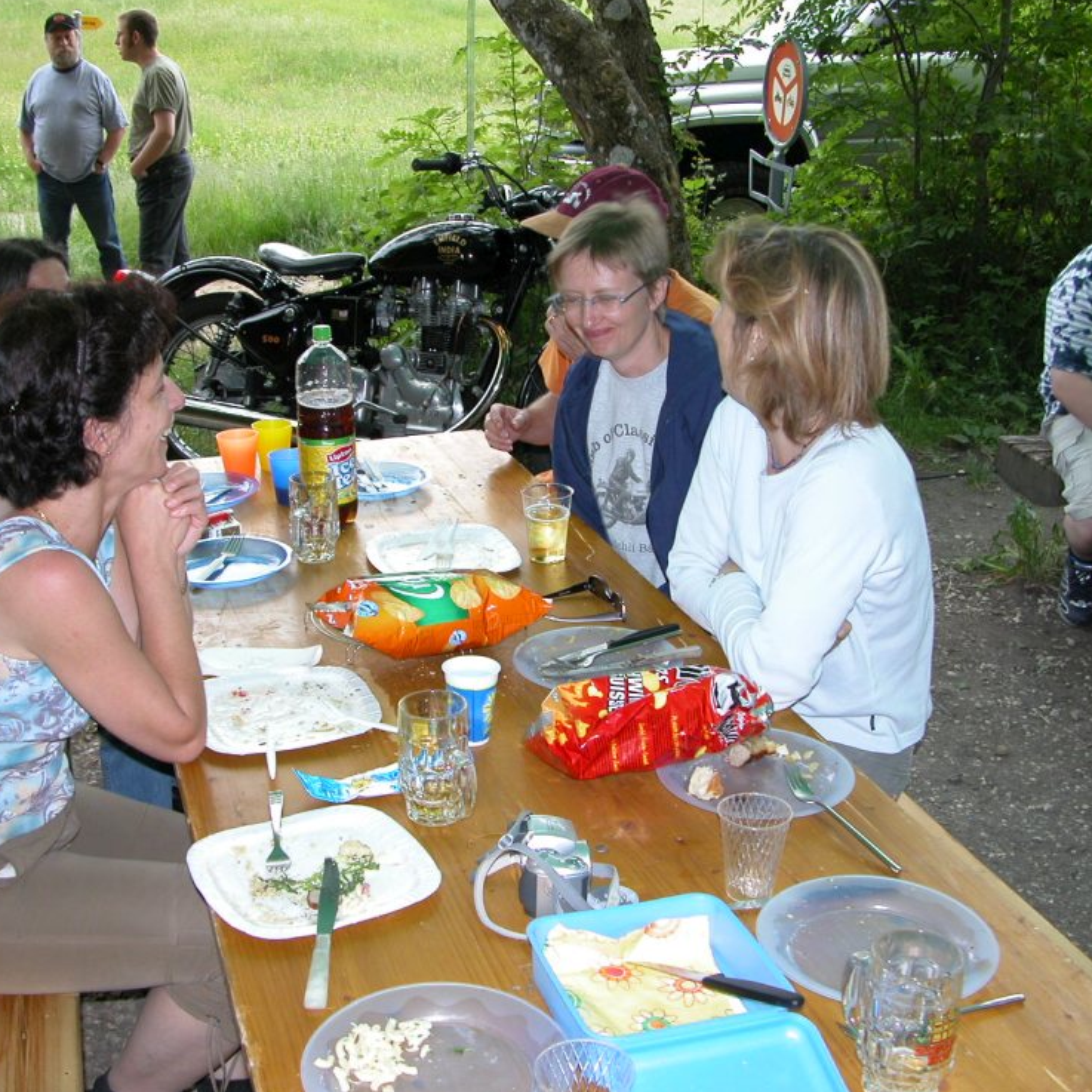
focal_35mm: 42
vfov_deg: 40.0
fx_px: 1499
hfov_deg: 40.0
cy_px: 541
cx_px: 483
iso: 100
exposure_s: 1/30
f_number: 2.8
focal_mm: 8.9
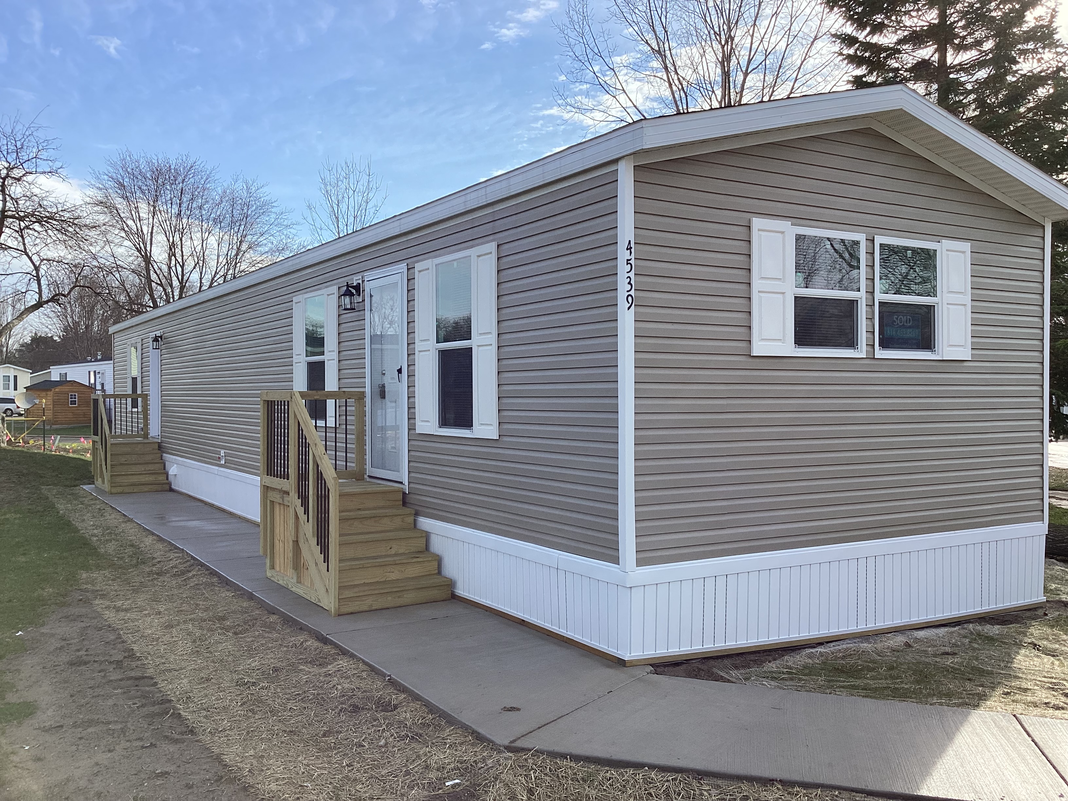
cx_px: 534
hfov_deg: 58.4
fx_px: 956
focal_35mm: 31
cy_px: 400
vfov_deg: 45.4
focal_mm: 3.3
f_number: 2.4
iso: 25
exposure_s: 1/959
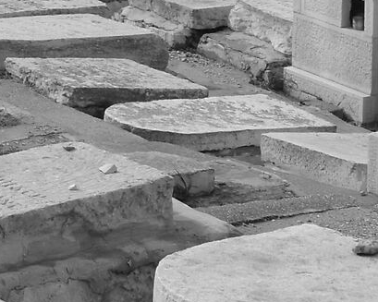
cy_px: -284
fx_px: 2405
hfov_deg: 8.2
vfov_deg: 7.0
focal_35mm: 215
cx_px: -553
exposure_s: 1/320
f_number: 9
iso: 100
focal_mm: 26
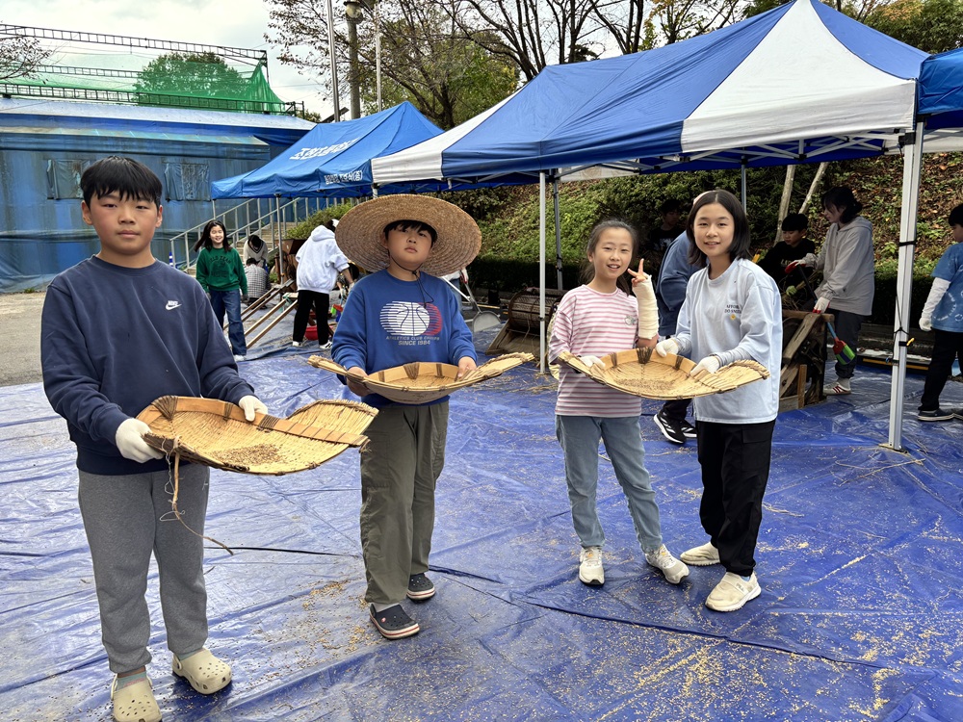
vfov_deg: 53.1
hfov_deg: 67.3
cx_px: 482
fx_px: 723
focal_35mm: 26
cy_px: 361
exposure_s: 1/400
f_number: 1.6
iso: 50
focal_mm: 5.96
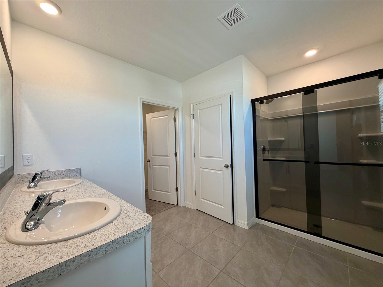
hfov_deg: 102.1
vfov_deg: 85.7
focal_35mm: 14
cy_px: 144
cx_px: 192
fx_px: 155
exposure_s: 1/120
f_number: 2.2
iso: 200
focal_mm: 2.22
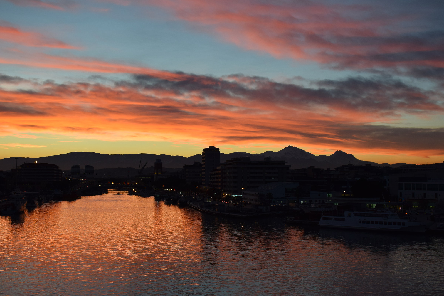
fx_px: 592
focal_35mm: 48
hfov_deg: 41.1
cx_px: 222
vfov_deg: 28.1
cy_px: 148
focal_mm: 32
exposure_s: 1/80
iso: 400
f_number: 8
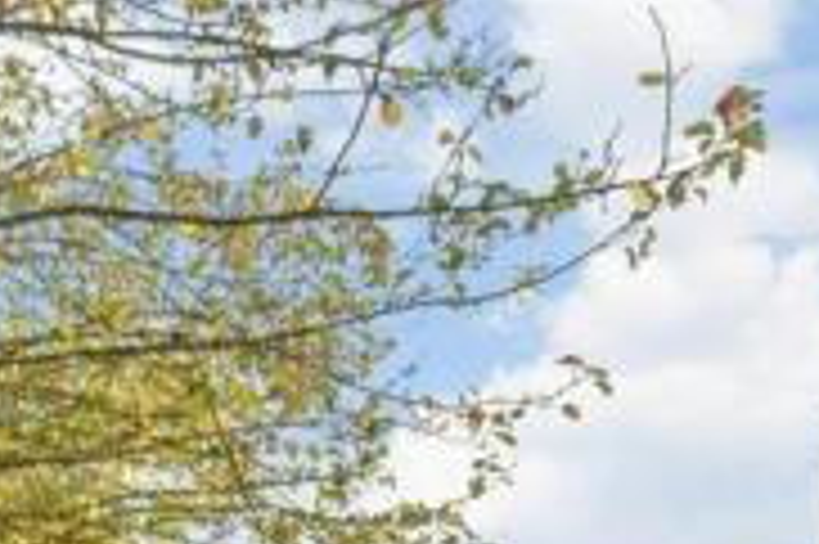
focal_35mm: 54
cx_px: -169
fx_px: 1227
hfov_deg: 31.0
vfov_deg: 19.1
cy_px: 978
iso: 640
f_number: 4.5
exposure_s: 1/100
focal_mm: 10
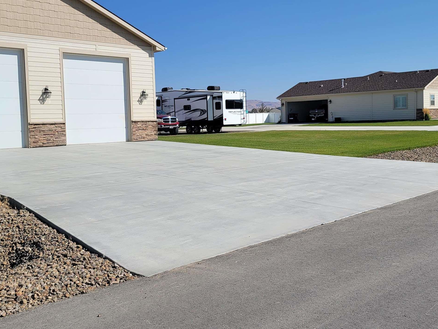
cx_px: 206
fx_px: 494
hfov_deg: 47.8
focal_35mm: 39
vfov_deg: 36.7
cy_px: 134
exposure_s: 1/1584
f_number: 1.8
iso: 16
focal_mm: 6.7
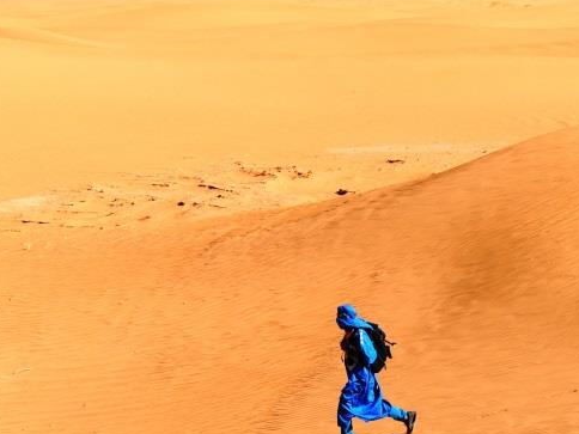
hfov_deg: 16.9
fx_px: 1940
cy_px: 295
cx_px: 432
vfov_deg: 12.8
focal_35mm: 116
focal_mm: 38
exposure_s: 1/250
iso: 100
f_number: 8
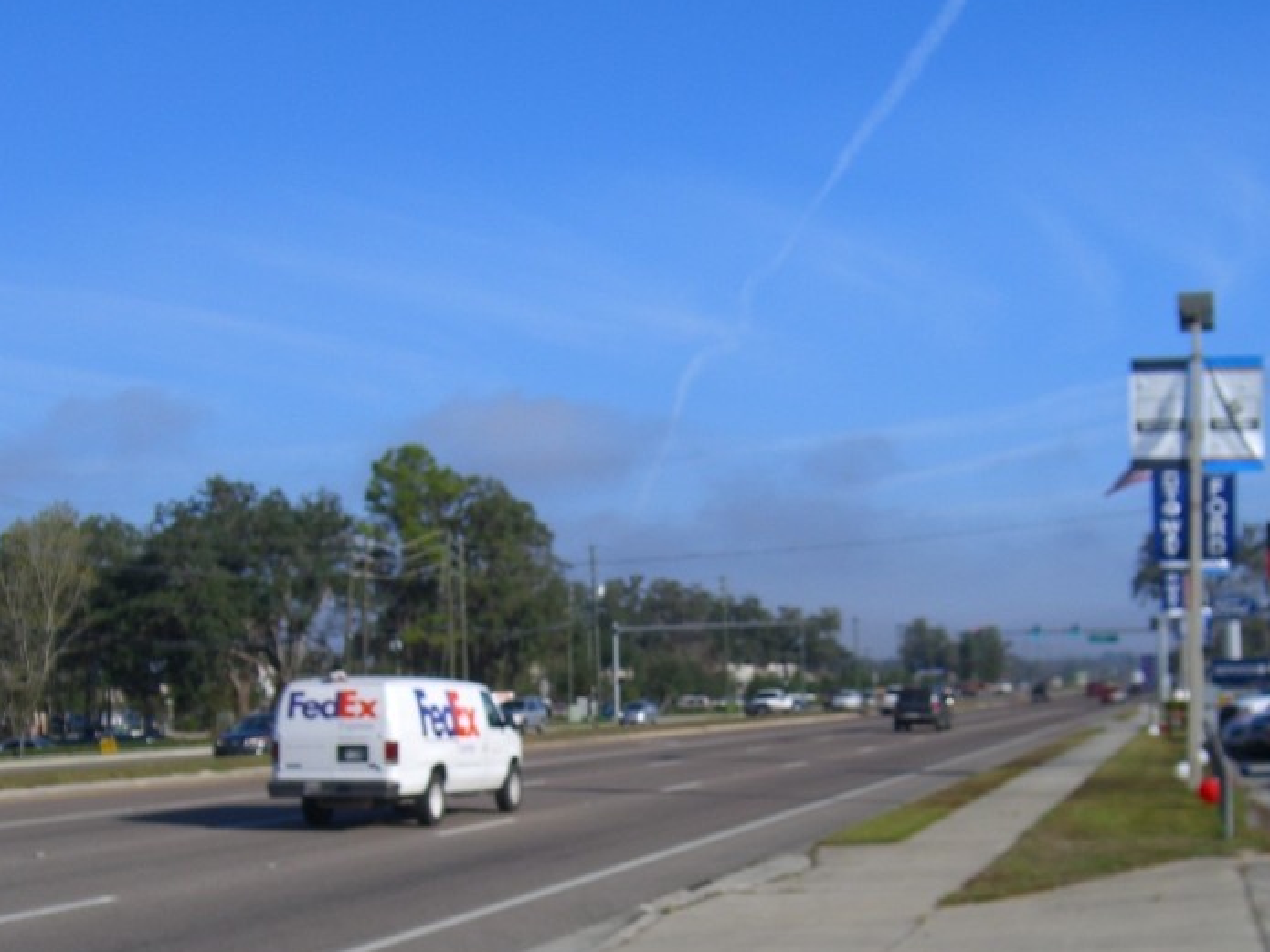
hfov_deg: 34.3
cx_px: 687
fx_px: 2054
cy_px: 656
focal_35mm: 56
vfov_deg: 25.9
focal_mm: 7.9
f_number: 8
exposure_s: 1/250
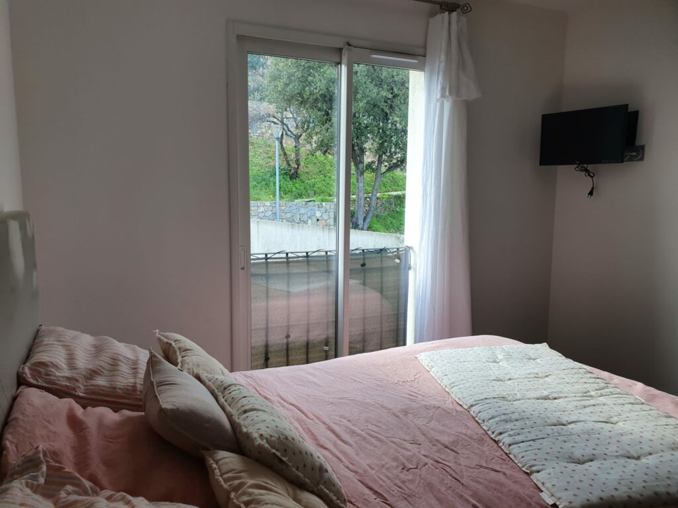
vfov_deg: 53.1
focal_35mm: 26
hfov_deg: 67.3
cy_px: 254
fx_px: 509
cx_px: 339
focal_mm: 4.32
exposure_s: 1/100
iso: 64
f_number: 2.4
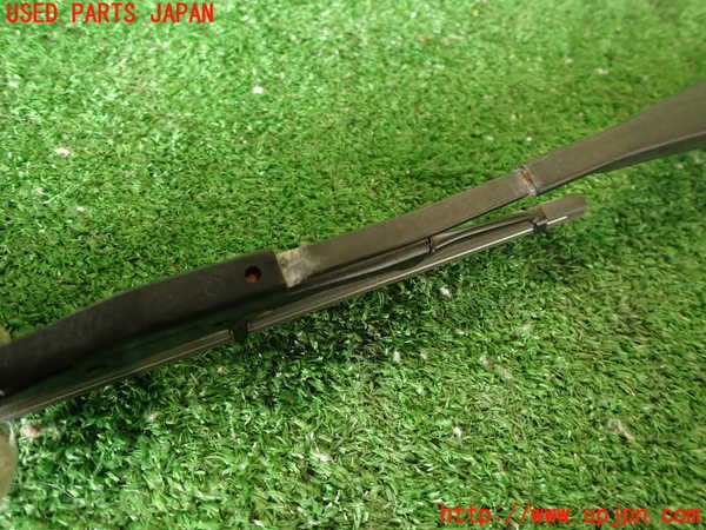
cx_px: 353
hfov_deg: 69.4
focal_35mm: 25
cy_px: 265
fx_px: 510
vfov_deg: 54.9
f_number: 2
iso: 200
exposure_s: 1/40
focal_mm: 4.5
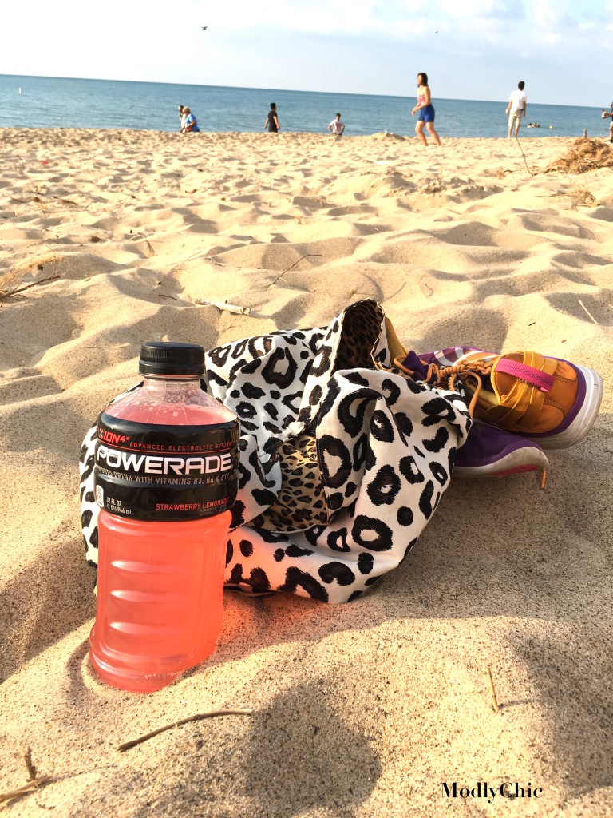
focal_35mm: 29
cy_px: 409
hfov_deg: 48.2
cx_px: 306
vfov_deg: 61.7
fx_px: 685
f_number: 2.2
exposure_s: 1/1012
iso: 25
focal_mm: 4.15
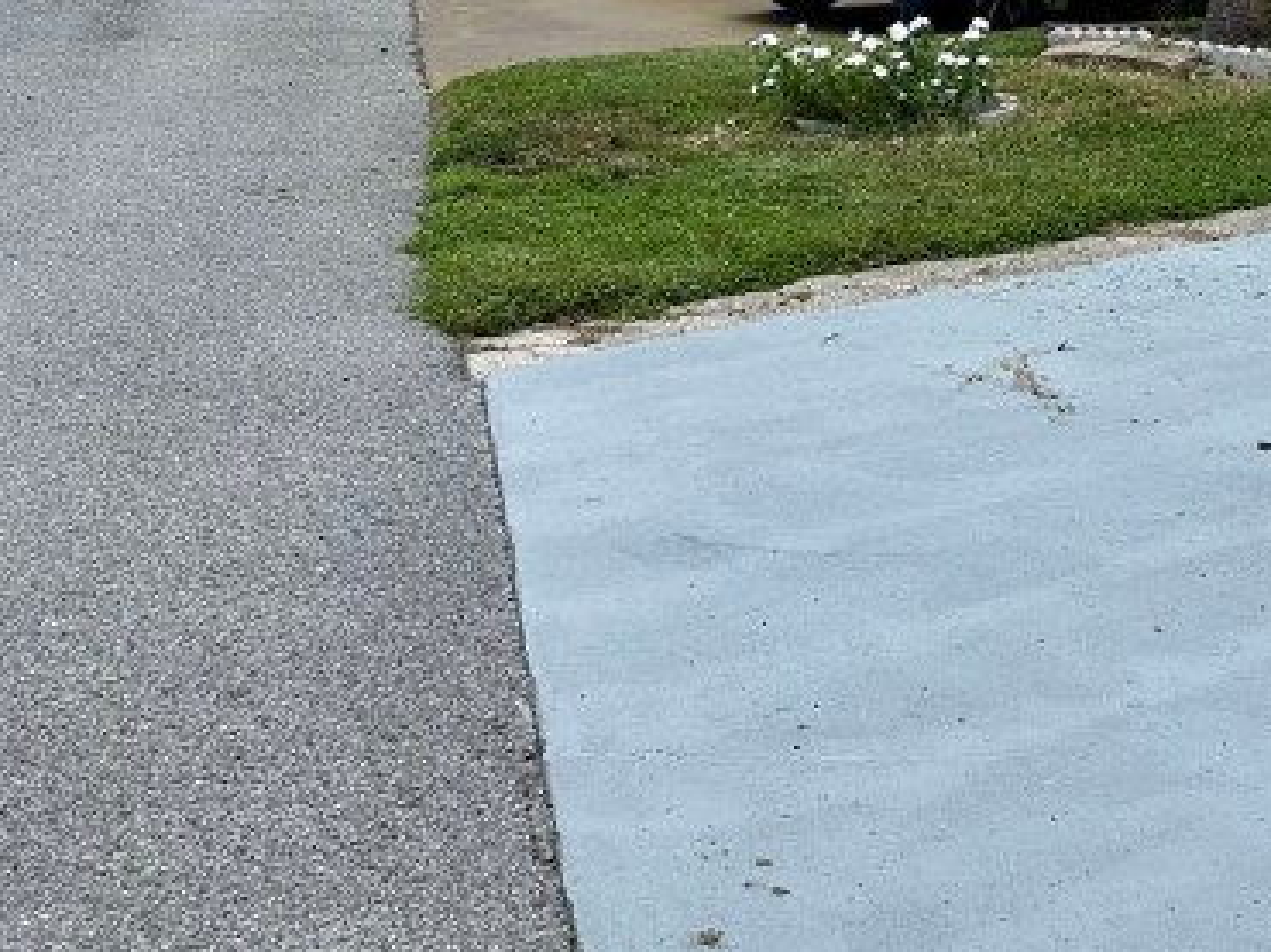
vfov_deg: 20.2
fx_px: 2642
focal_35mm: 72
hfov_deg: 26.7
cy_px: 165
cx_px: 962
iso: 50
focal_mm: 5.7
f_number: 1.5
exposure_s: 1/3968
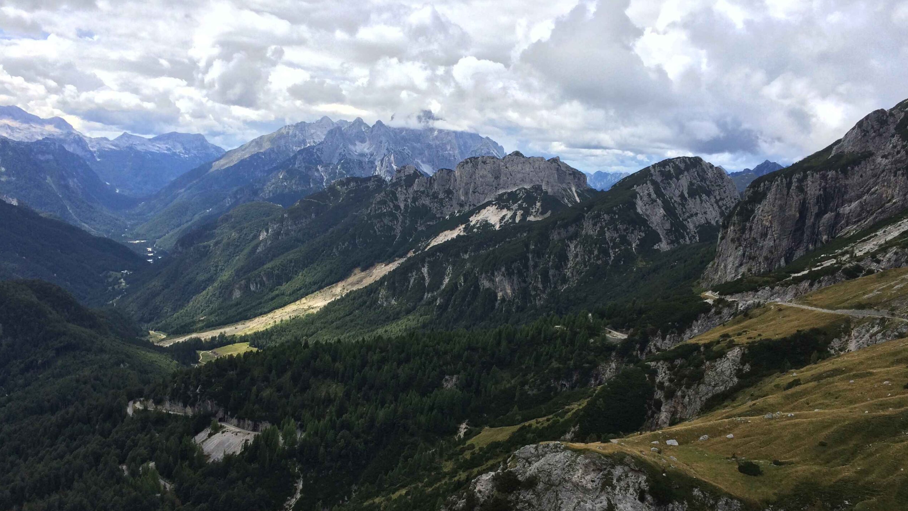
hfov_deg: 61.0
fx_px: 770
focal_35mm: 32
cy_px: 340
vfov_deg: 36.3
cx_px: 453
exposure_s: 1/1709
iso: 32
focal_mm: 4.15
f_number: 2.2
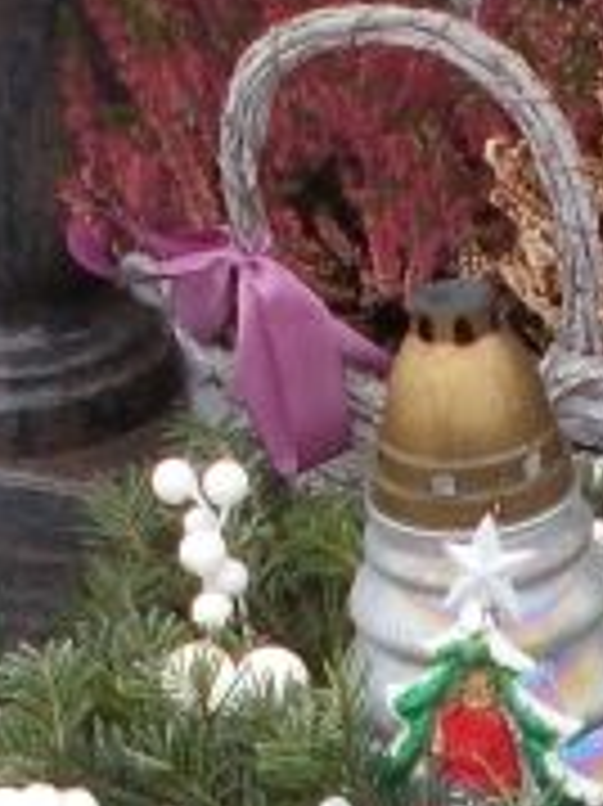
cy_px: 1164
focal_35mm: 229
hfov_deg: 6.4
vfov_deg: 8.5
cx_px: 702
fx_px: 5325
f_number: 3.4
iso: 80
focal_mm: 5.3
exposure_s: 1/100
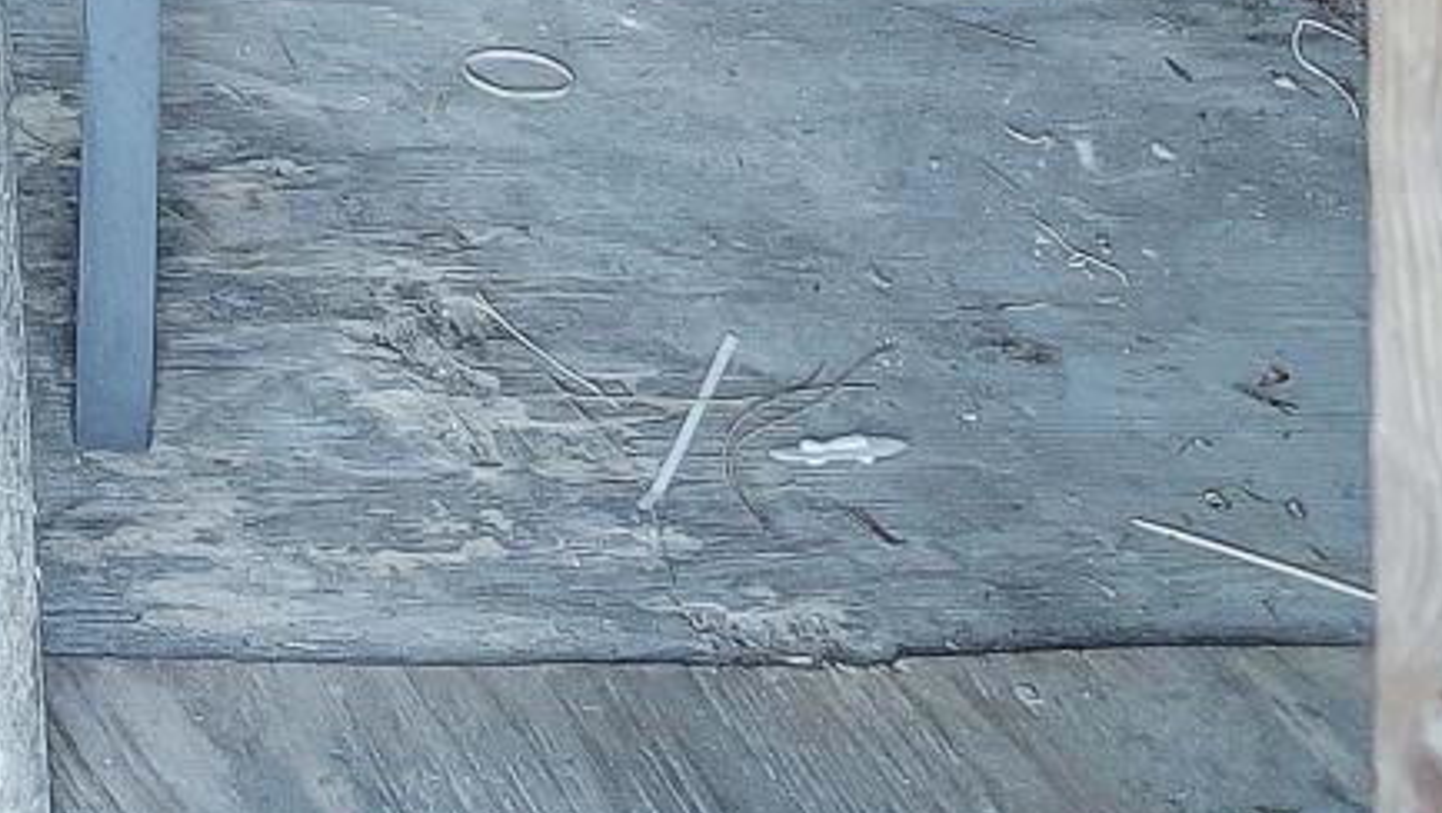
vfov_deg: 8.0
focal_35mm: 87
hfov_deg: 16.9
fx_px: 3328
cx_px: -1562
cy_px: -2472
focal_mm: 12
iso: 100
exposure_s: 1/3.33
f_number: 5.6
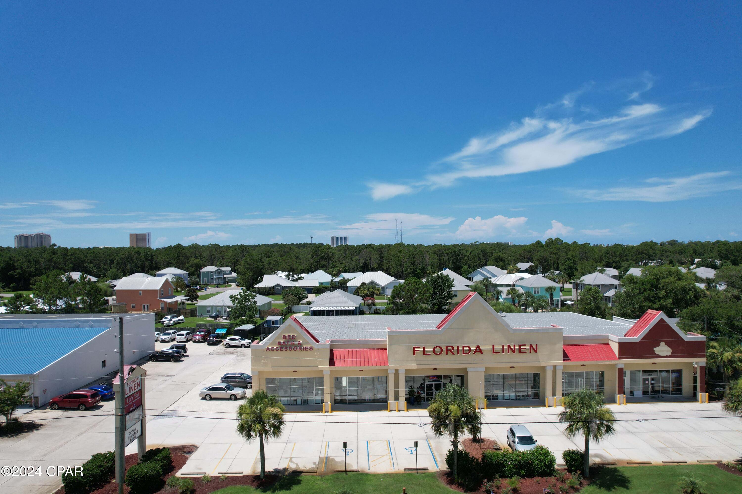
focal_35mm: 22
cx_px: 371
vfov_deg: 57.2
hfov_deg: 78.6
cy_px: 247
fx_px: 453
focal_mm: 8.38
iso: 130
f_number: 2.8
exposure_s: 1/3000
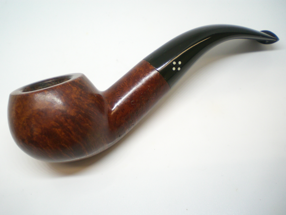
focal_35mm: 38
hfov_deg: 49.0
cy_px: 108
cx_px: 143
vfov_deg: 37.7
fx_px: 314
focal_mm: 6.3
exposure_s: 1/80
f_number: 3.1
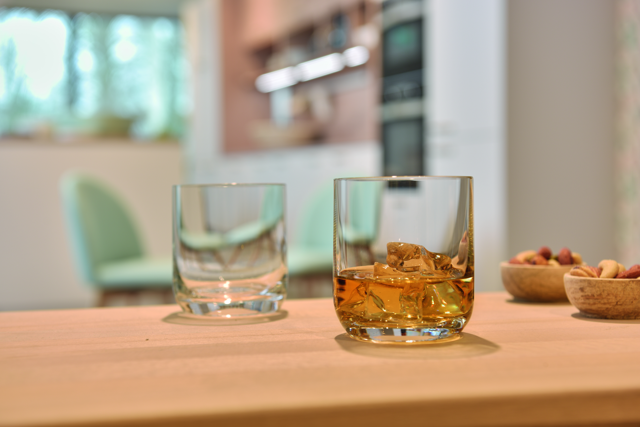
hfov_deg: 35.6
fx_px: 996
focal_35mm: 56
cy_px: 214
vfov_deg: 24.2
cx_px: 320
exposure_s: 1/6
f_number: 4.8
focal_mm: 56
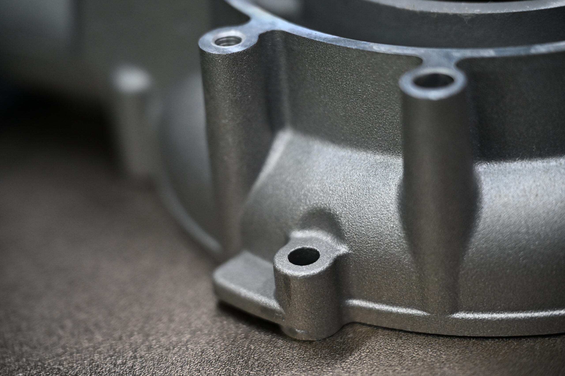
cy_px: 188
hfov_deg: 21.9
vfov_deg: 14.7
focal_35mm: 93
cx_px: 282
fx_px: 1460
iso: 2800
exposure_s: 1/250
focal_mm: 93
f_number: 4
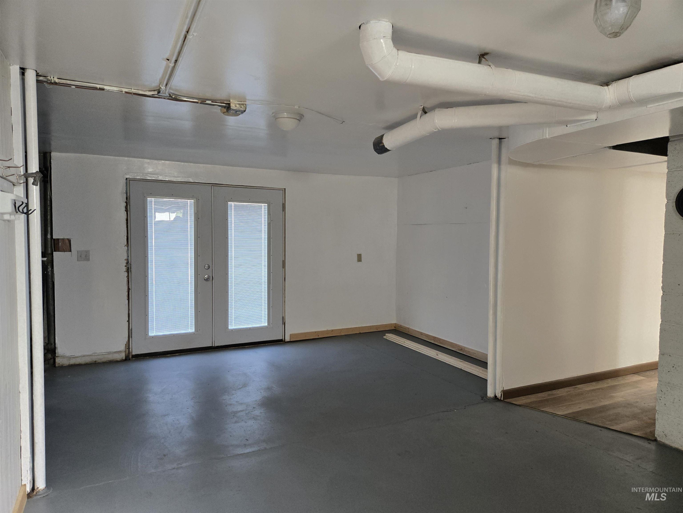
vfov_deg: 58.9
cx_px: 342
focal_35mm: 23
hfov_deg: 73.9
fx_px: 454
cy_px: 256
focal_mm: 5.4
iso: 320
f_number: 1.8
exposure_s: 1/120
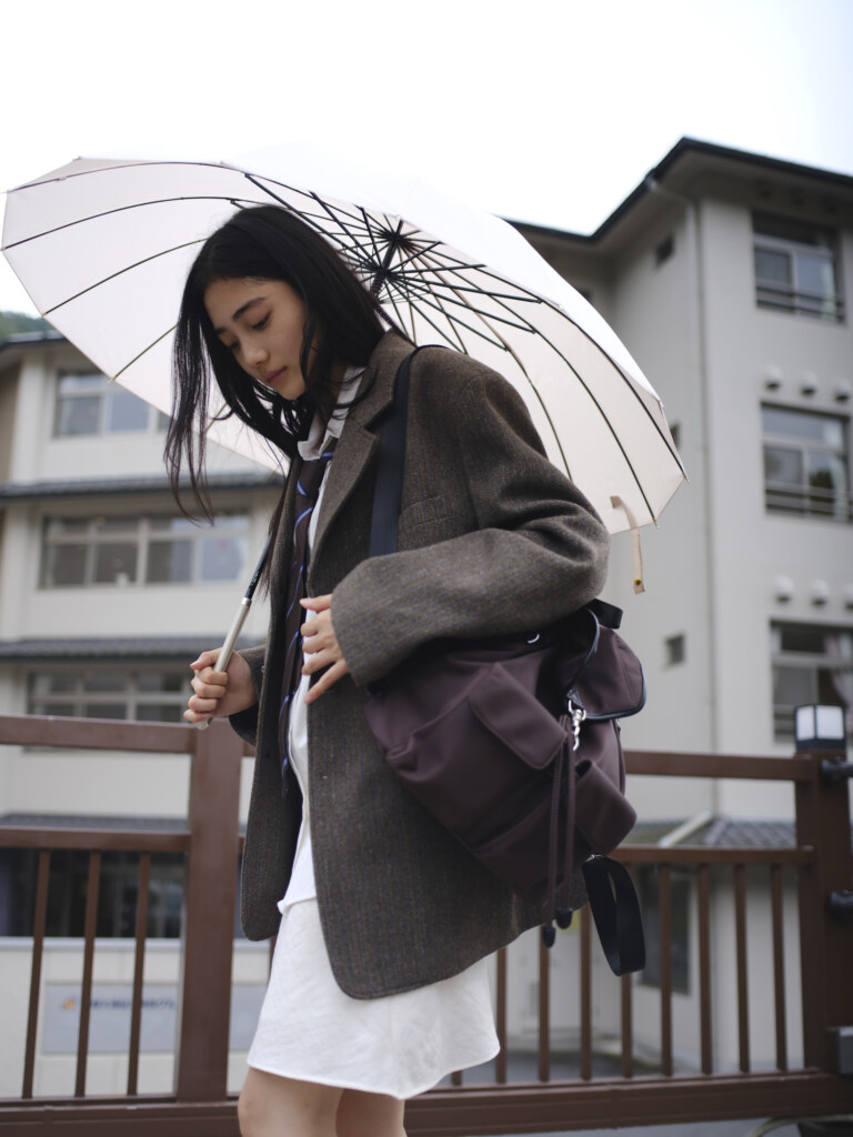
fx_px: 1446
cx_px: 426
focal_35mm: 44
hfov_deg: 32.9
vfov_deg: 42.9
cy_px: 568
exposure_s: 1/1250
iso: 400
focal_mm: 55
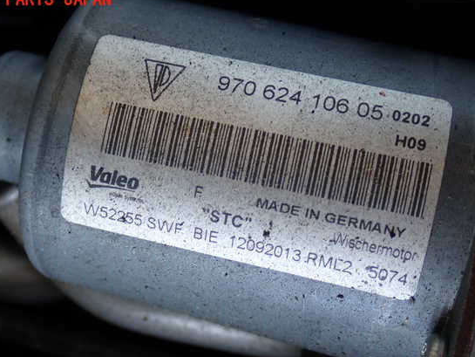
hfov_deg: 34.9
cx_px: 214
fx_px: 755
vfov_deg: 26.6
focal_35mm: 55
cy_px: 185
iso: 200
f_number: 3.2
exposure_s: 1/60
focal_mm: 9.01
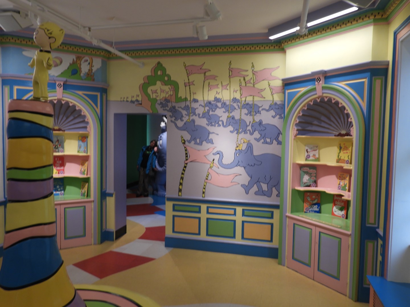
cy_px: 154
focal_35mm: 28
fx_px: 332
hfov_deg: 63.4
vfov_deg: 49.7
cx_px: 205
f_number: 3.5
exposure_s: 1/40
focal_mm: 5
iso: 100
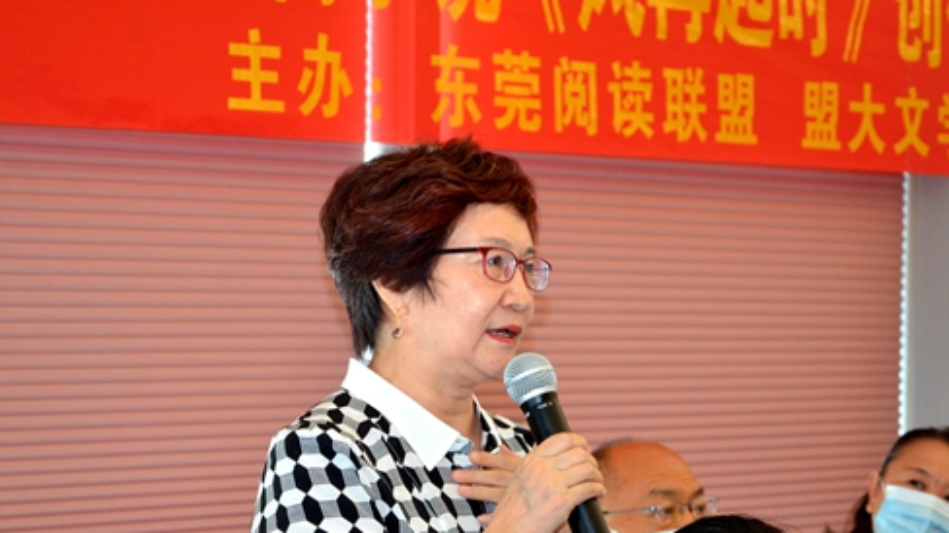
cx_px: 508
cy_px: 365
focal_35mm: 81
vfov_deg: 14.9
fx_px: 2037
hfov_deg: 26.2
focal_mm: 42
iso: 1250
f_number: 4.8
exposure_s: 1/60
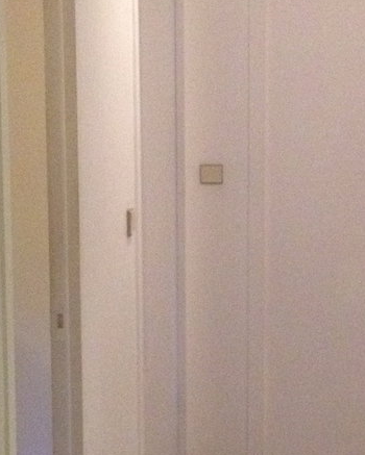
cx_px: 319
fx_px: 1687
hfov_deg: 12.3
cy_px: 319
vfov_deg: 15.3
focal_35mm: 125
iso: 400
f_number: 2.4
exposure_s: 1/20
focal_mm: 4.28
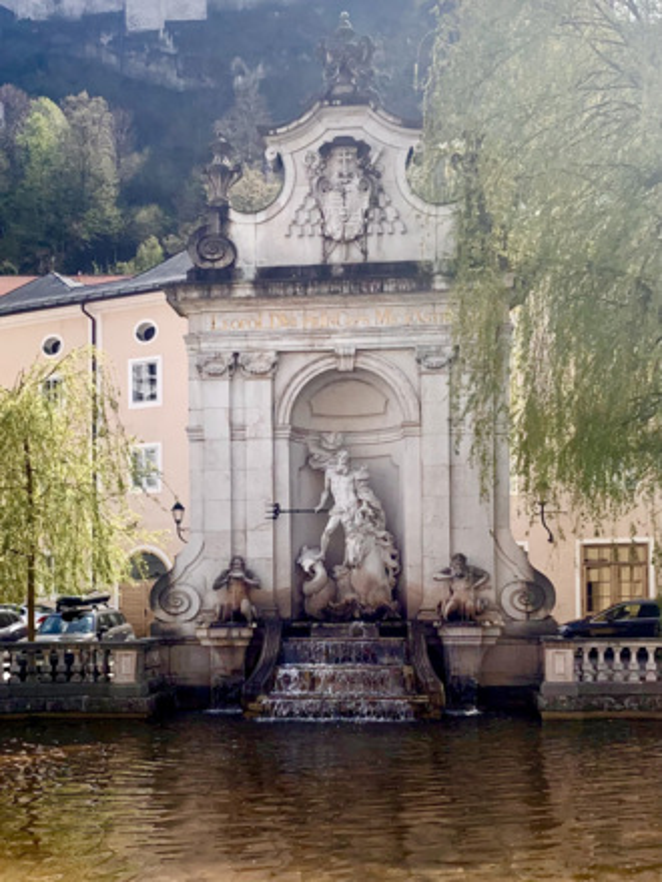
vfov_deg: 67.3
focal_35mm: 26
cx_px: 331
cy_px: 441
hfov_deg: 53.1
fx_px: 663
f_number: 1.8
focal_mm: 4.25
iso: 25
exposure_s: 1/1689
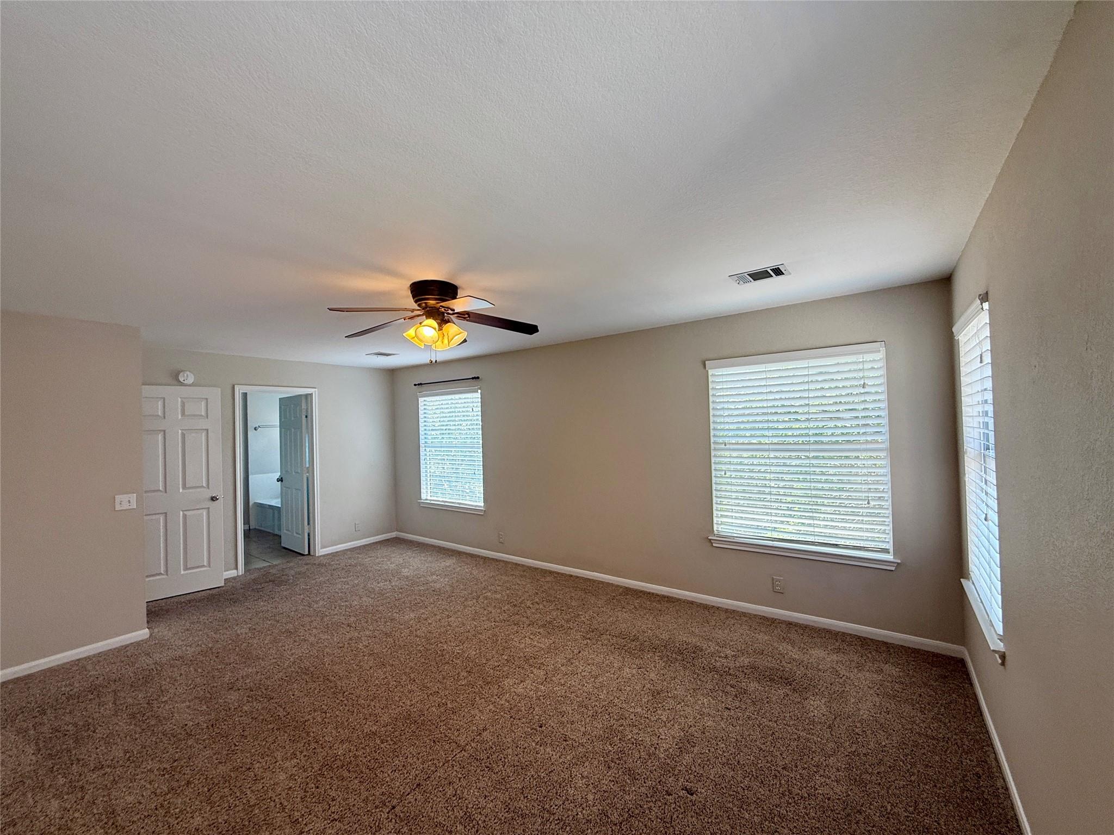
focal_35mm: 14
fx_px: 451
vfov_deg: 85.7
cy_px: 418
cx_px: 557
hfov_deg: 102.1
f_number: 2.2
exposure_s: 1/120
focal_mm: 2.22
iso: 64
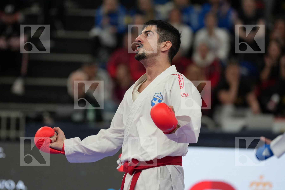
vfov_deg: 4.6
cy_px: 95
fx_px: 2375
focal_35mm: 300
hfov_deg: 6.9
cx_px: 142
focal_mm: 200
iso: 2000
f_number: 2.8
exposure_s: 1/1000
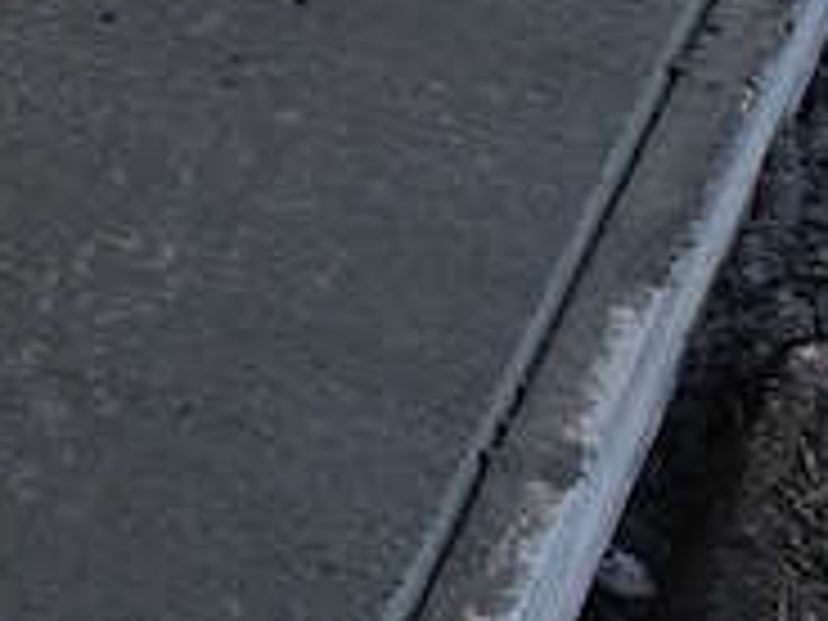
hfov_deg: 10.2
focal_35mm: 189
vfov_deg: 7.6
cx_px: -266
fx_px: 4521
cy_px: -562
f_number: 2.2
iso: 32
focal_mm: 4.15
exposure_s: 1/170
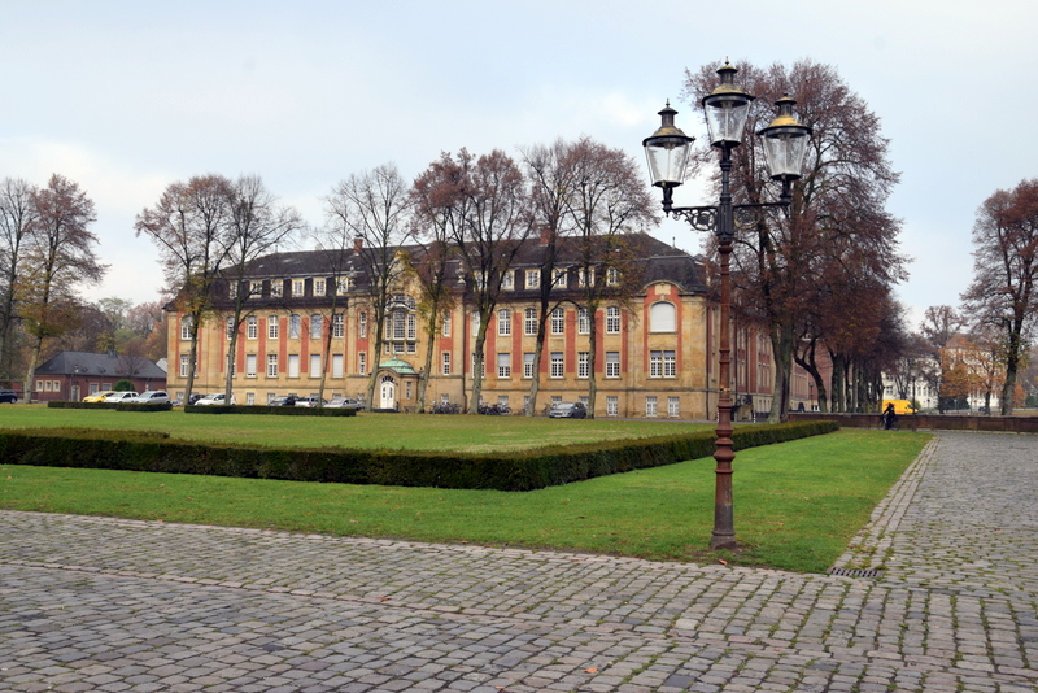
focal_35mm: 36
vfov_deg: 36.9
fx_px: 1038
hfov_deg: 53.1
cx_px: 519
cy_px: 346
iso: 400
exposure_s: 1/250
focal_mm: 24
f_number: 10
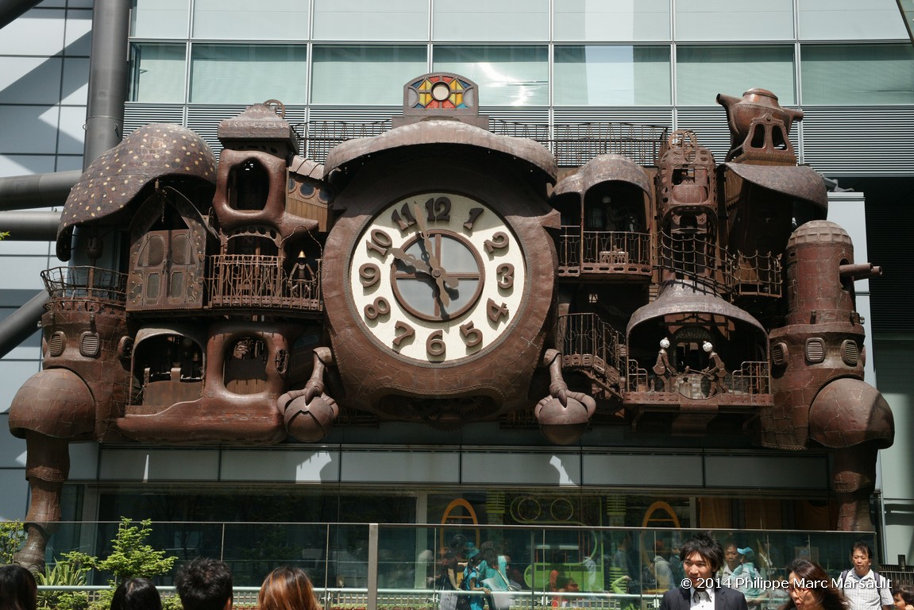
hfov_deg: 43.6
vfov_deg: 29.9
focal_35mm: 45
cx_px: 457
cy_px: 305
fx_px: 1143
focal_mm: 45
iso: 400
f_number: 11
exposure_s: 1/320
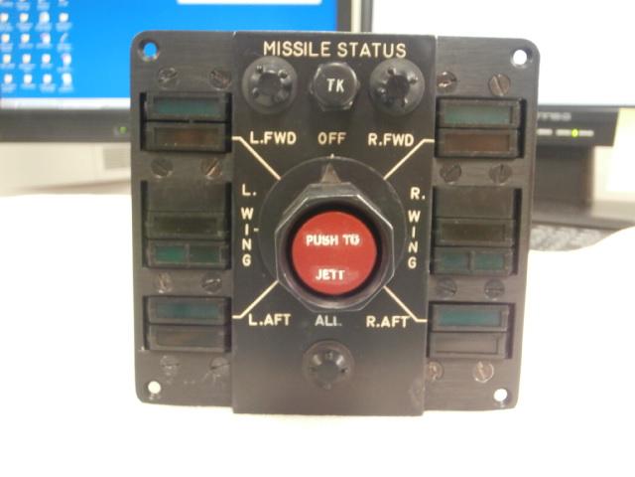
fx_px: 697
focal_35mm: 38
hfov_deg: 49.0
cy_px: 238
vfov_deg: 37.7
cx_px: 318
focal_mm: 6.67
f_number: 3.9
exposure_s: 1/8
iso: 400
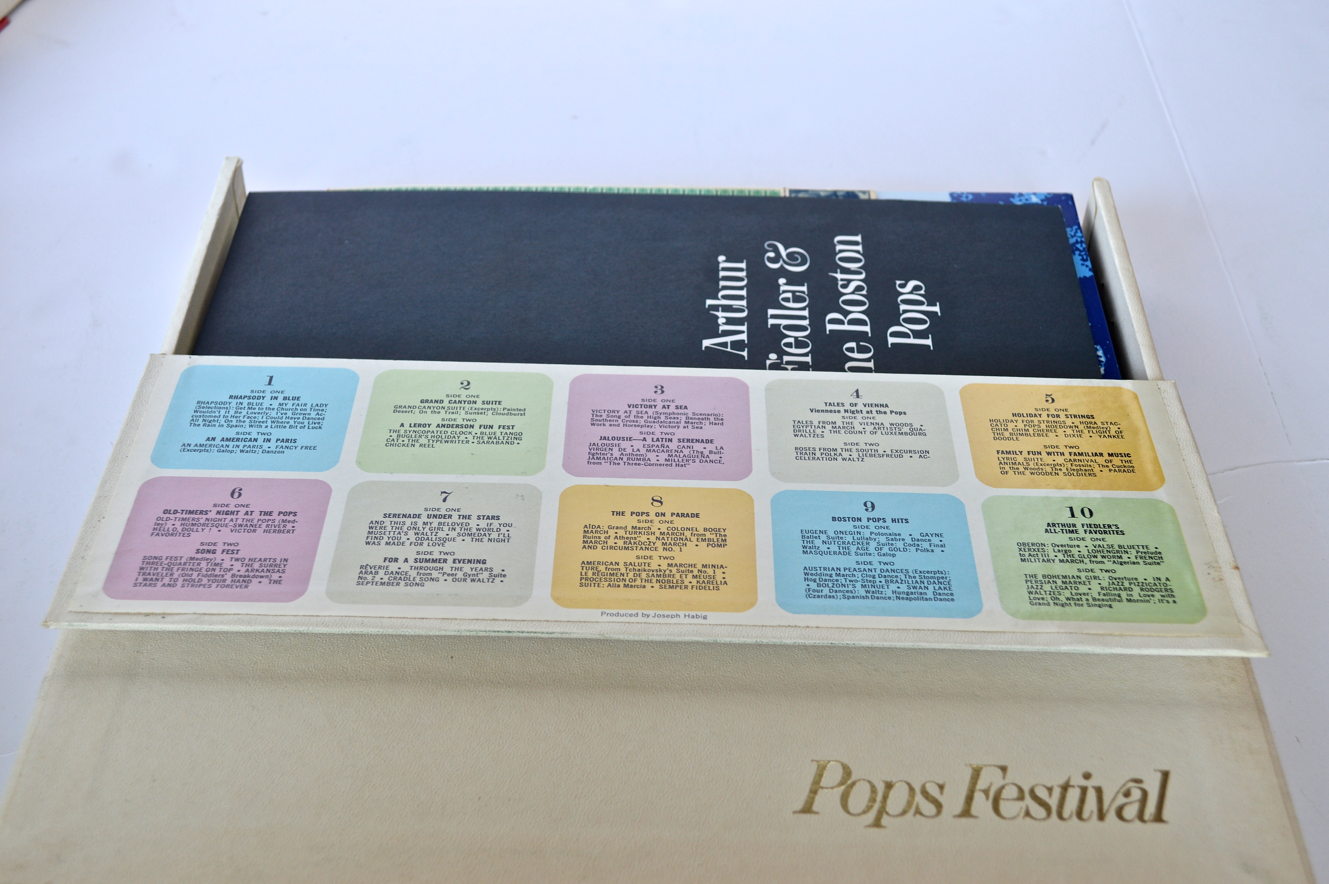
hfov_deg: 41.1
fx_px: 1770
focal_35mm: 48
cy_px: 442
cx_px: 664
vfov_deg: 28.0
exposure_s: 1/25
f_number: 5.6
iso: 100
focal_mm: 32
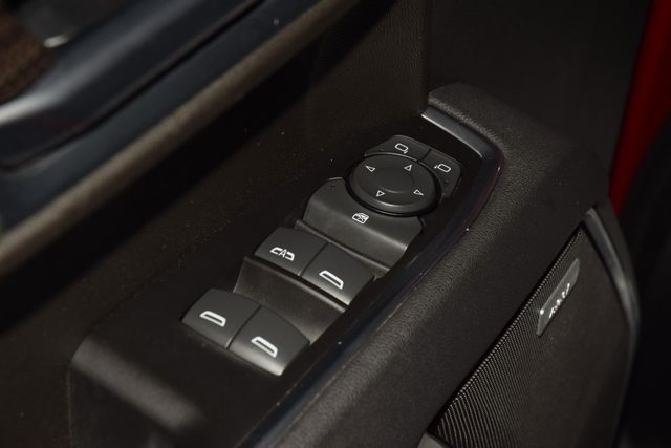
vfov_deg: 13.0
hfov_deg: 19.5
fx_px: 1957
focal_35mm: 105
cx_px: 336
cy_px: 224
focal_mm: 70
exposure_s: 1/125
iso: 110
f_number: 8
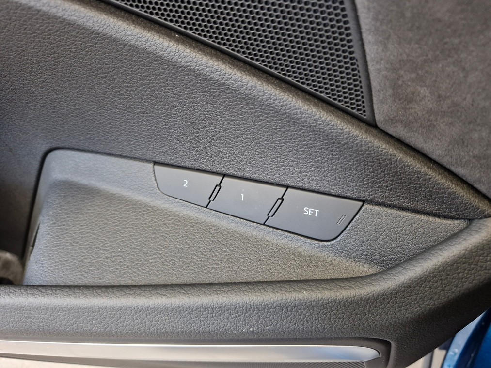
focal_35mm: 23
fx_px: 326
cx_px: 246
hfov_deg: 73.9
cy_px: 184
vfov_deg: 58.9
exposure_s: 1/33
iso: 500
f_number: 1.8
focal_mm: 5.54
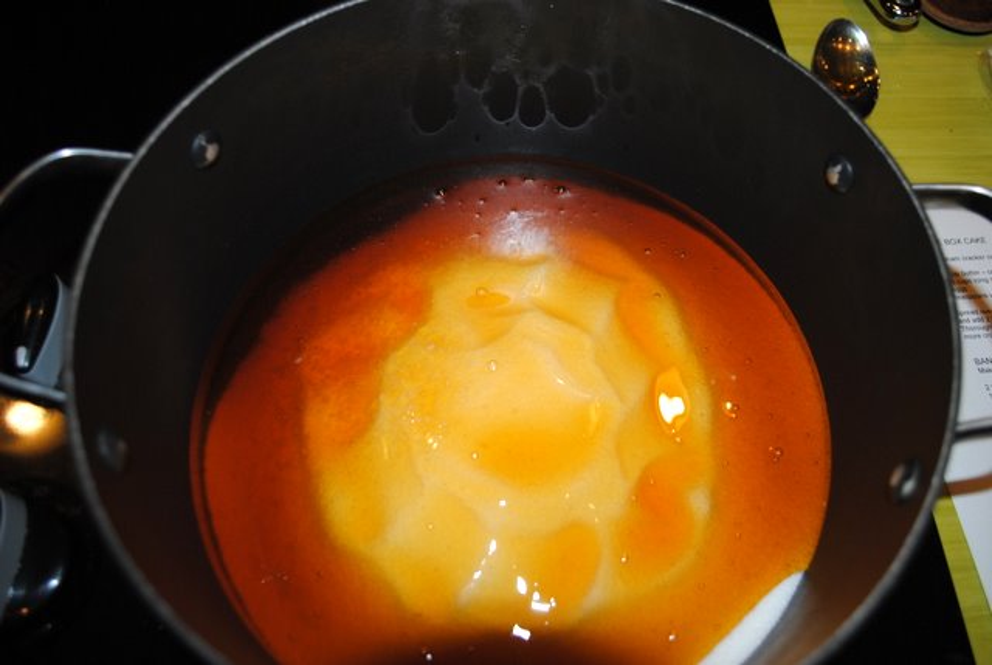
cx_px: 496
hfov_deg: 61.8
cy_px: 332
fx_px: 828
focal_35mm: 30
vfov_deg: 43.8
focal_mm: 20
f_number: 3.8
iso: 200
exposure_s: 1/60
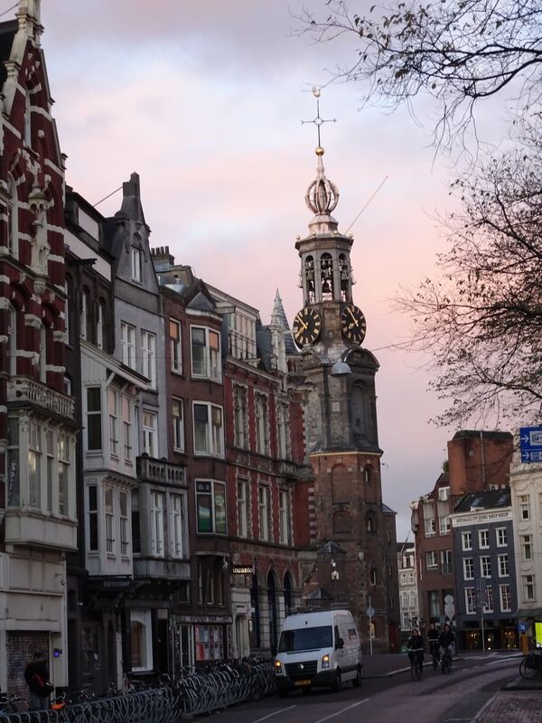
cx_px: 271
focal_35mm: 85
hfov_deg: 17.4
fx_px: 1775
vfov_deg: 23.0
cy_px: 362
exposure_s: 1/100
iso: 400
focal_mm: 14.54
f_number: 5
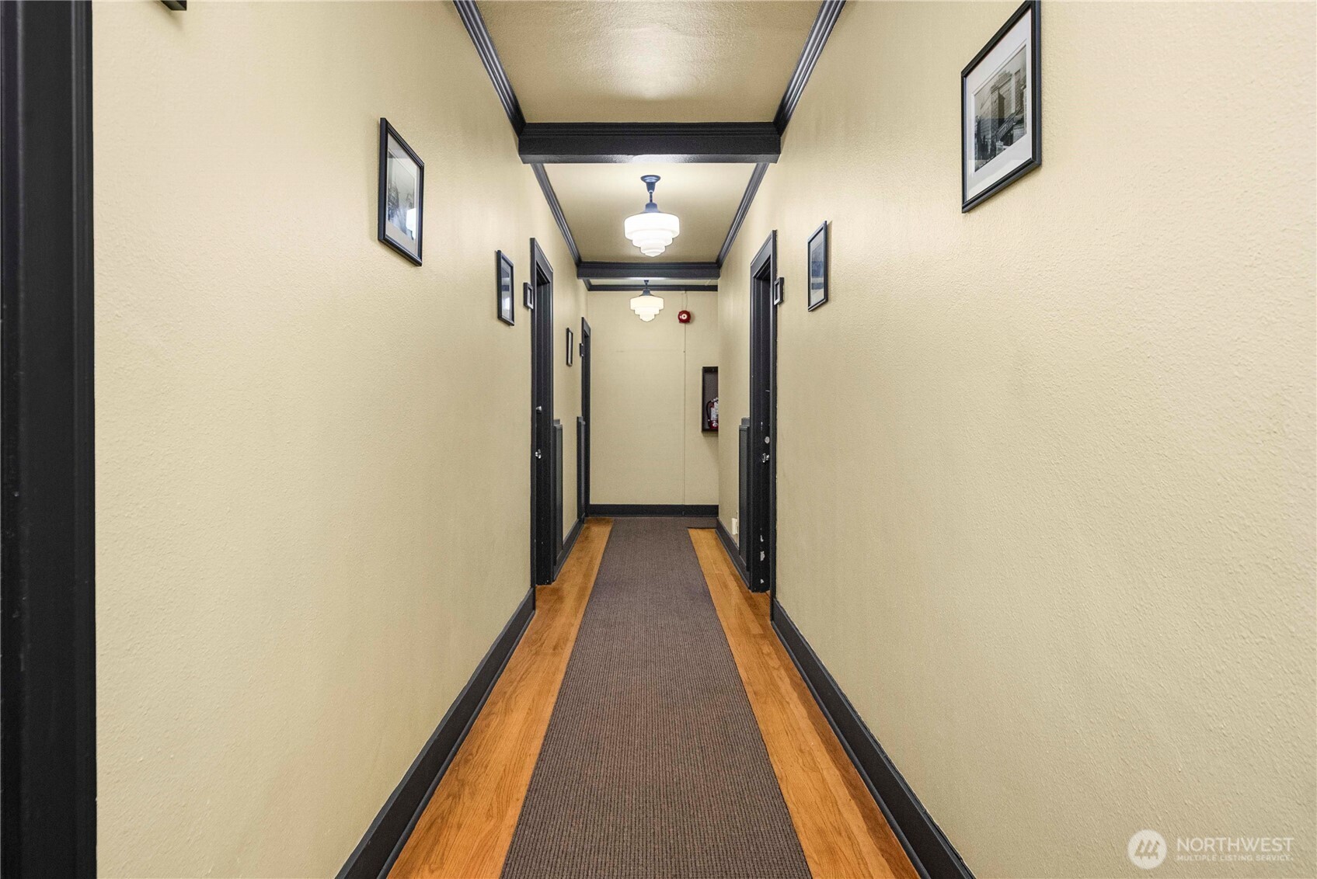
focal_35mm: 23
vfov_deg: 55.2
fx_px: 842
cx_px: 658
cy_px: 440
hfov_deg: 76.1
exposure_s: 1/60
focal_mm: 23
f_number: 7.1
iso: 1000
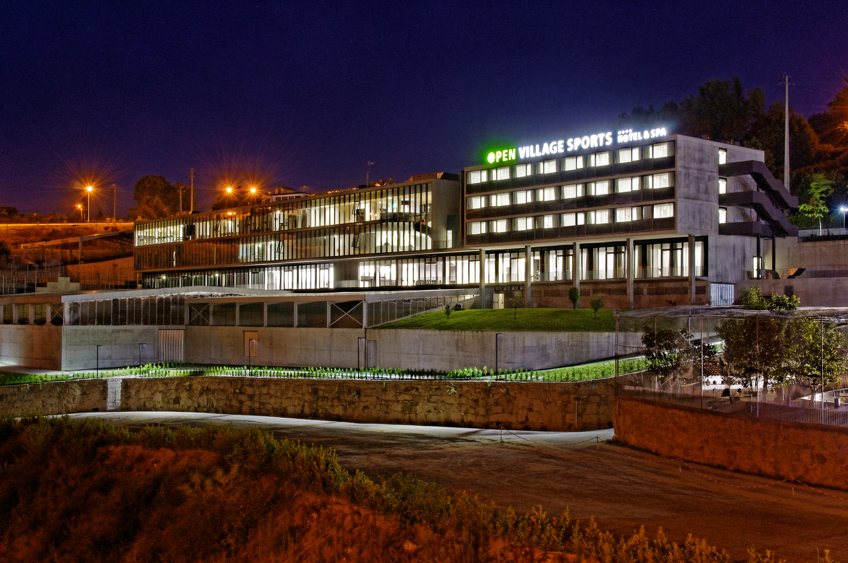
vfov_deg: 31.8
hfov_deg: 46.5
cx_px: 424
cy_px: 282
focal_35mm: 42
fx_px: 988
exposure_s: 30
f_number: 16
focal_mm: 28
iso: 200
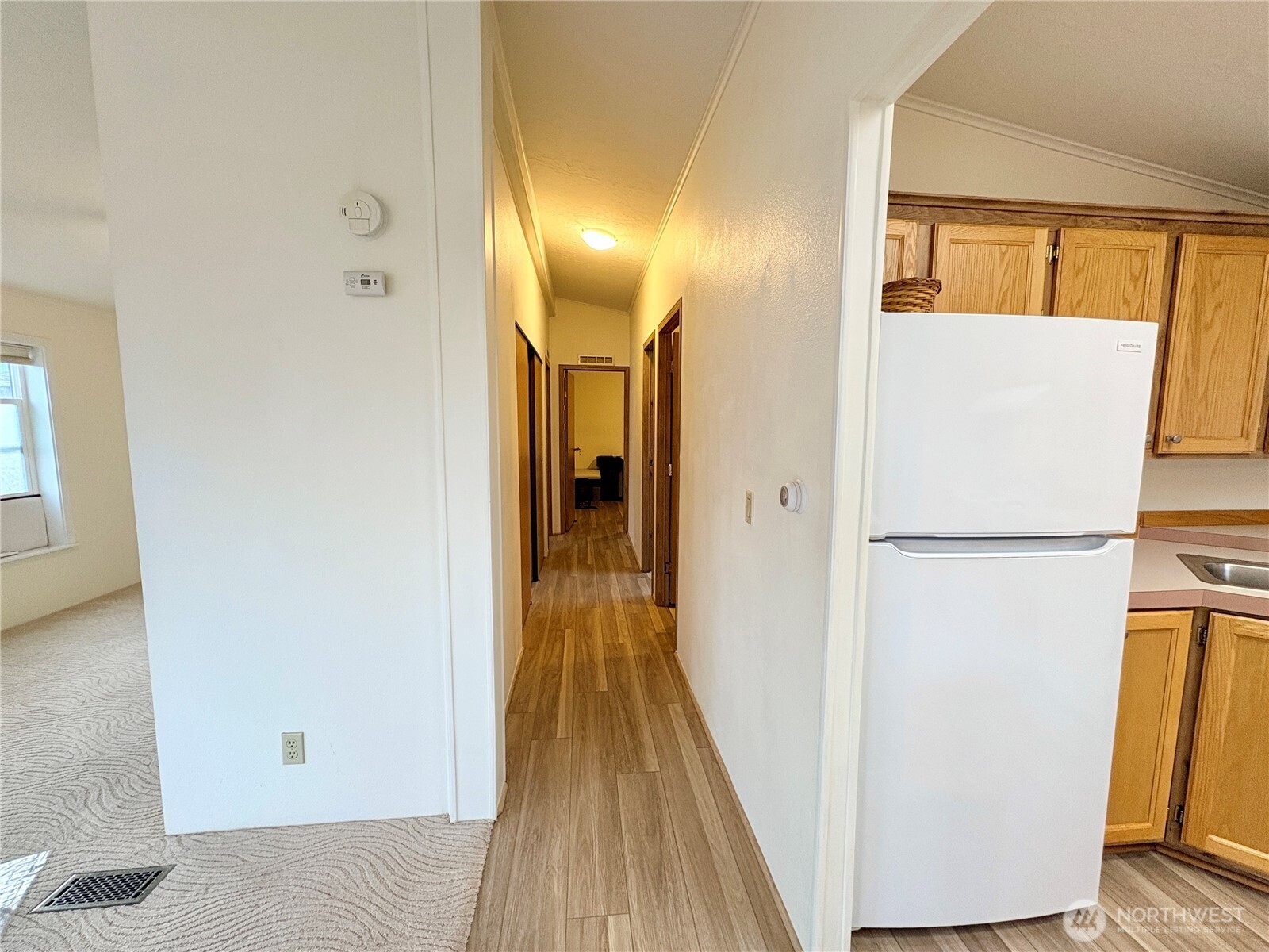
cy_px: 476
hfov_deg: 102.1
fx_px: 513
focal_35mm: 14
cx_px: 634
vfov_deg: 85.7
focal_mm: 2.22
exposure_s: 1/60
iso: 160
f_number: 2.2
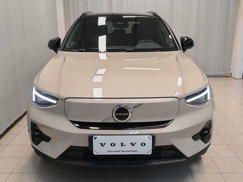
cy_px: 91
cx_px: 122
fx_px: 246
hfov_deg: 52.6
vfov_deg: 40.7
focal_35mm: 35
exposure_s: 1/100
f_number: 1.6
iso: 80
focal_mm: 5.4
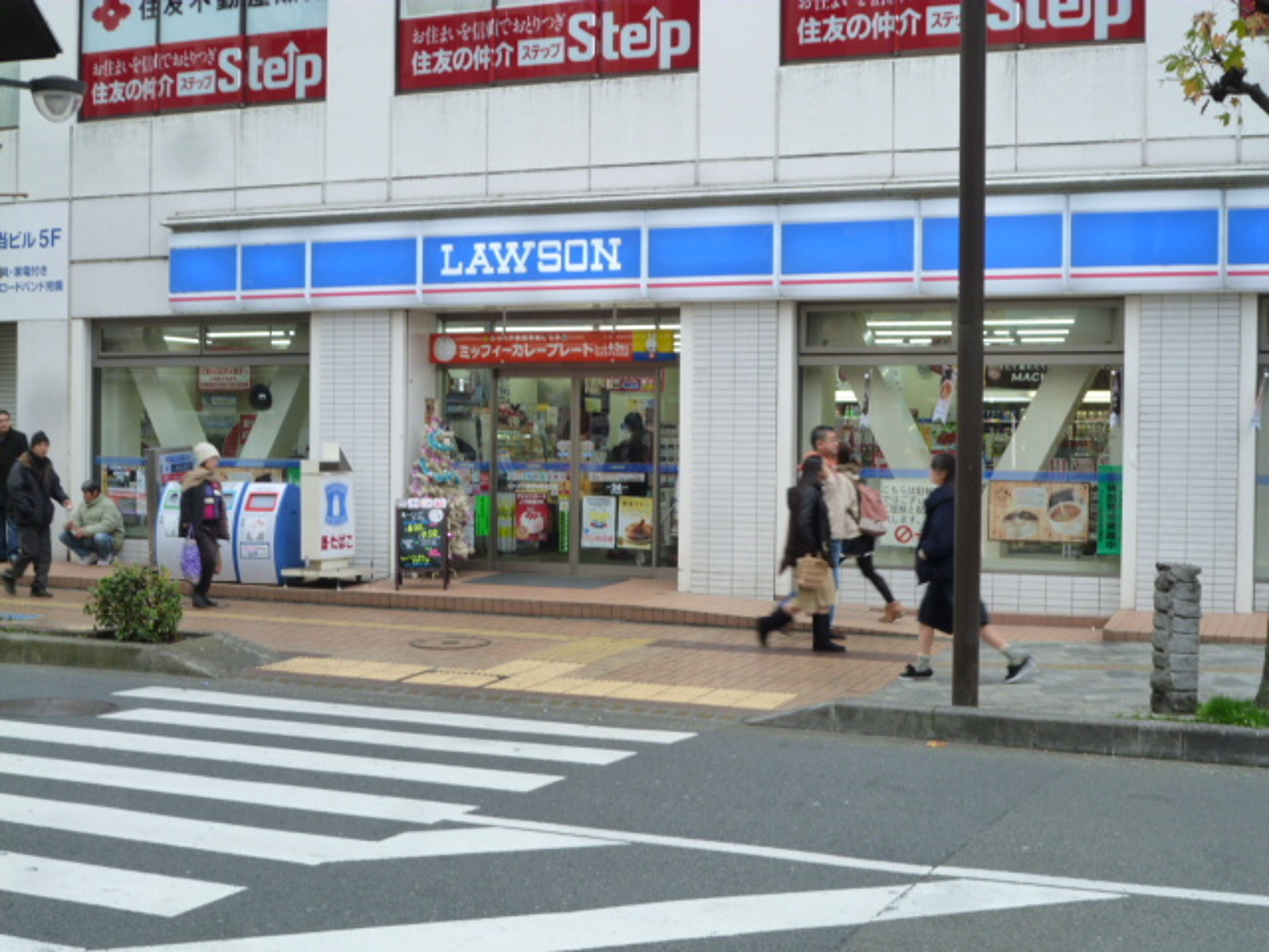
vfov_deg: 29.1
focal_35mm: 50
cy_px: 476
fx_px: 1833
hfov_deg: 38.2
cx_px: 634
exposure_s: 1/50
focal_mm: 8.9
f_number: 4
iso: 125
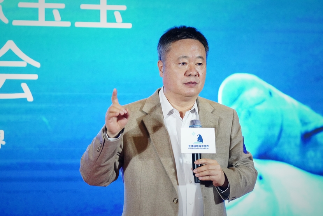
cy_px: 108
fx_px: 1481
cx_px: 162
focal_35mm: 165
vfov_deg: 8.3
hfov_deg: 12.4
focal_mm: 110
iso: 4000
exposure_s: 1/160
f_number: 2.8
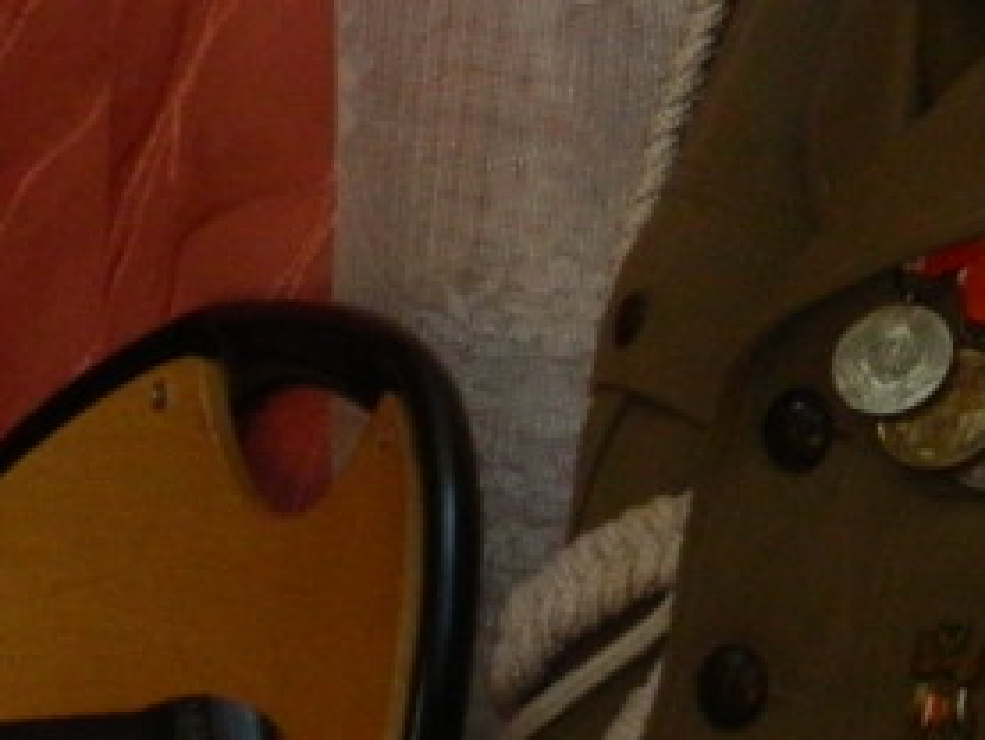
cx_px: 1622
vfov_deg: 1.2
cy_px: -285
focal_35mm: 1228
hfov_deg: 1.6
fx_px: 34958
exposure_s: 1/100
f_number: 5.6
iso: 400
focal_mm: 59.7
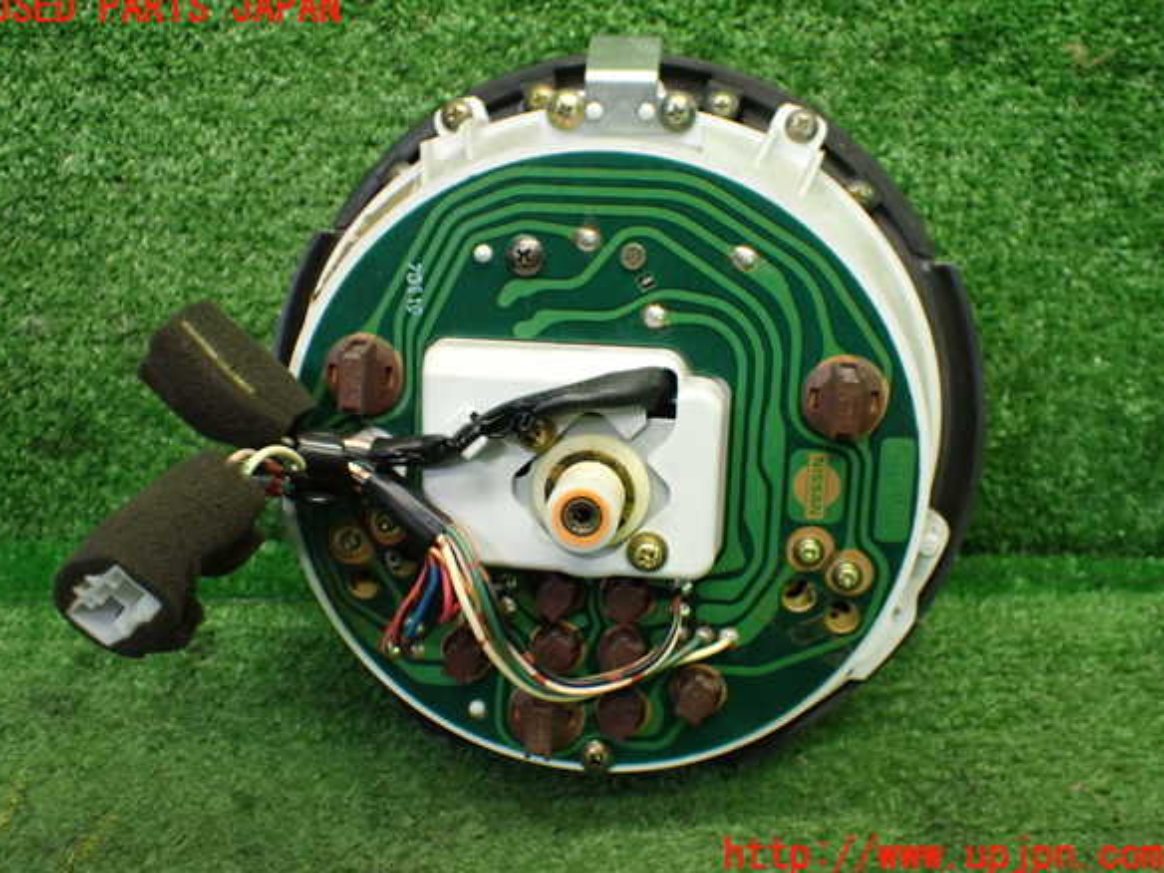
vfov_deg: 38.7
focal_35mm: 37
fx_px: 1244
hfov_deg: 50.1
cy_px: 433
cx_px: 576
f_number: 2.5
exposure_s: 1/125
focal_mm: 6.37
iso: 800
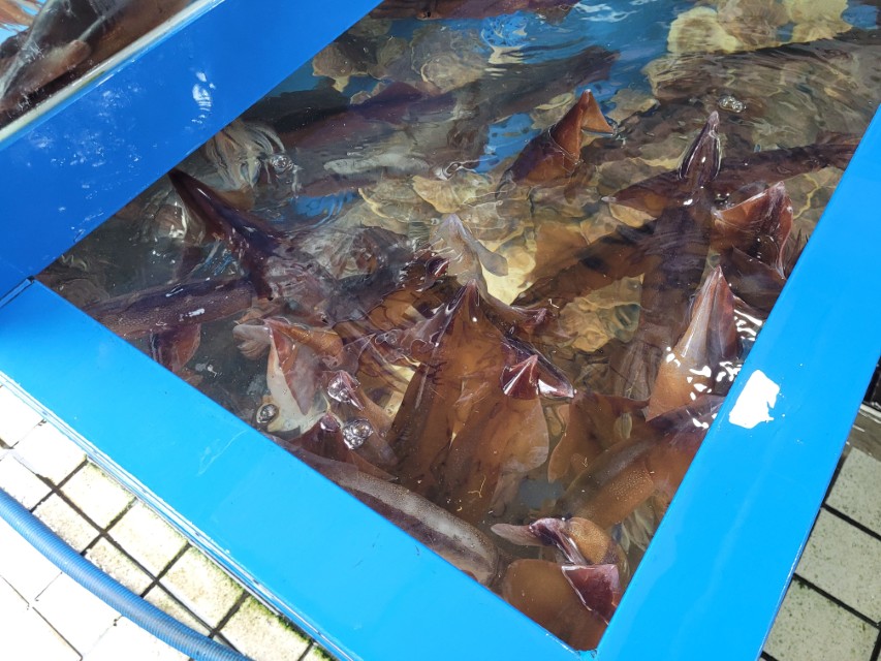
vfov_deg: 53.1
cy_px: 330
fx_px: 662
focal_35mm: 26
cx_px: 440
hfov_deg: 67.3
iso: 200
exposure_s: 1/120
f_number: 1.8
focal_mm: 5.4
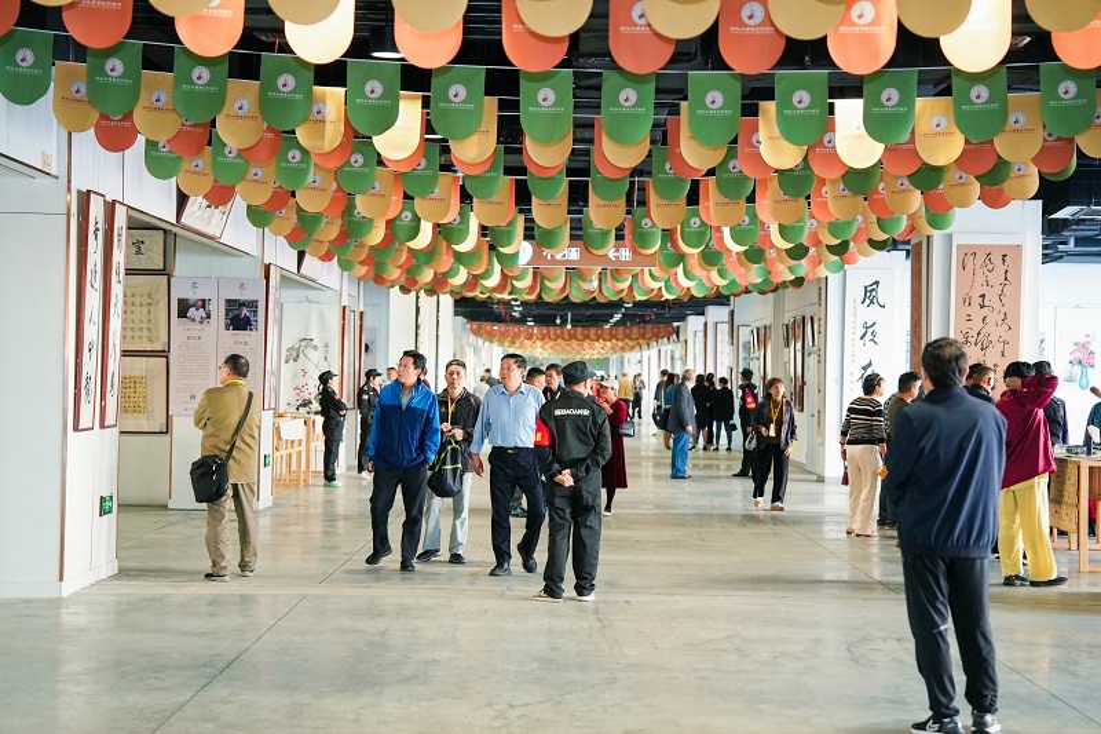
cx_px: 550
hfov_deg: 28.8
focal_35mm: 70
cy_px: 367
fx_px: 2140
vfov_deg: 19.4
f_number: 2.8
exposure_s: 1/125
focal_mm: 70
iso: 2500
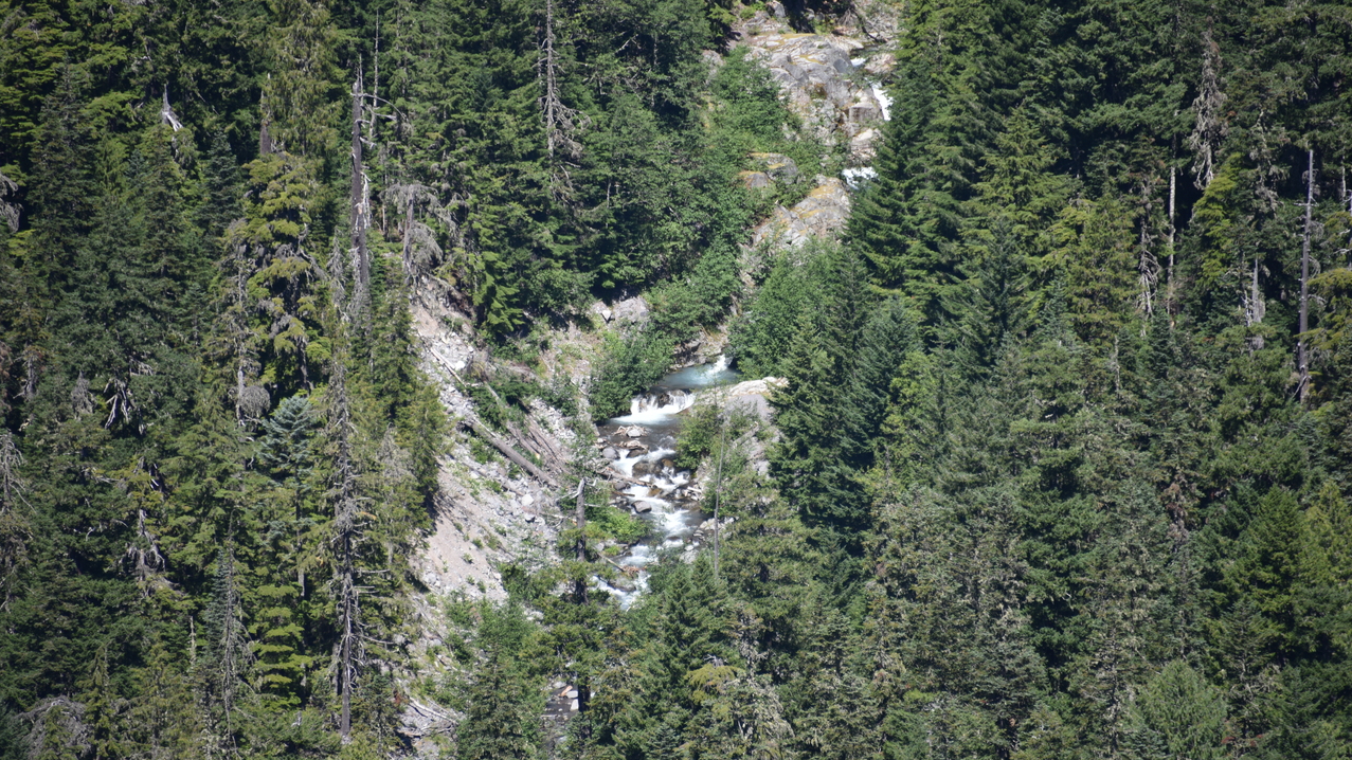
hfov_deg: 6.9
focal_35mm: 315
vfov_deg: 3.9
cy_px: 370
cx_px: 677
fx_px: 11291
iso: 200
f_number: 5.6
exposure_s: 1/640
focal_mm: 300
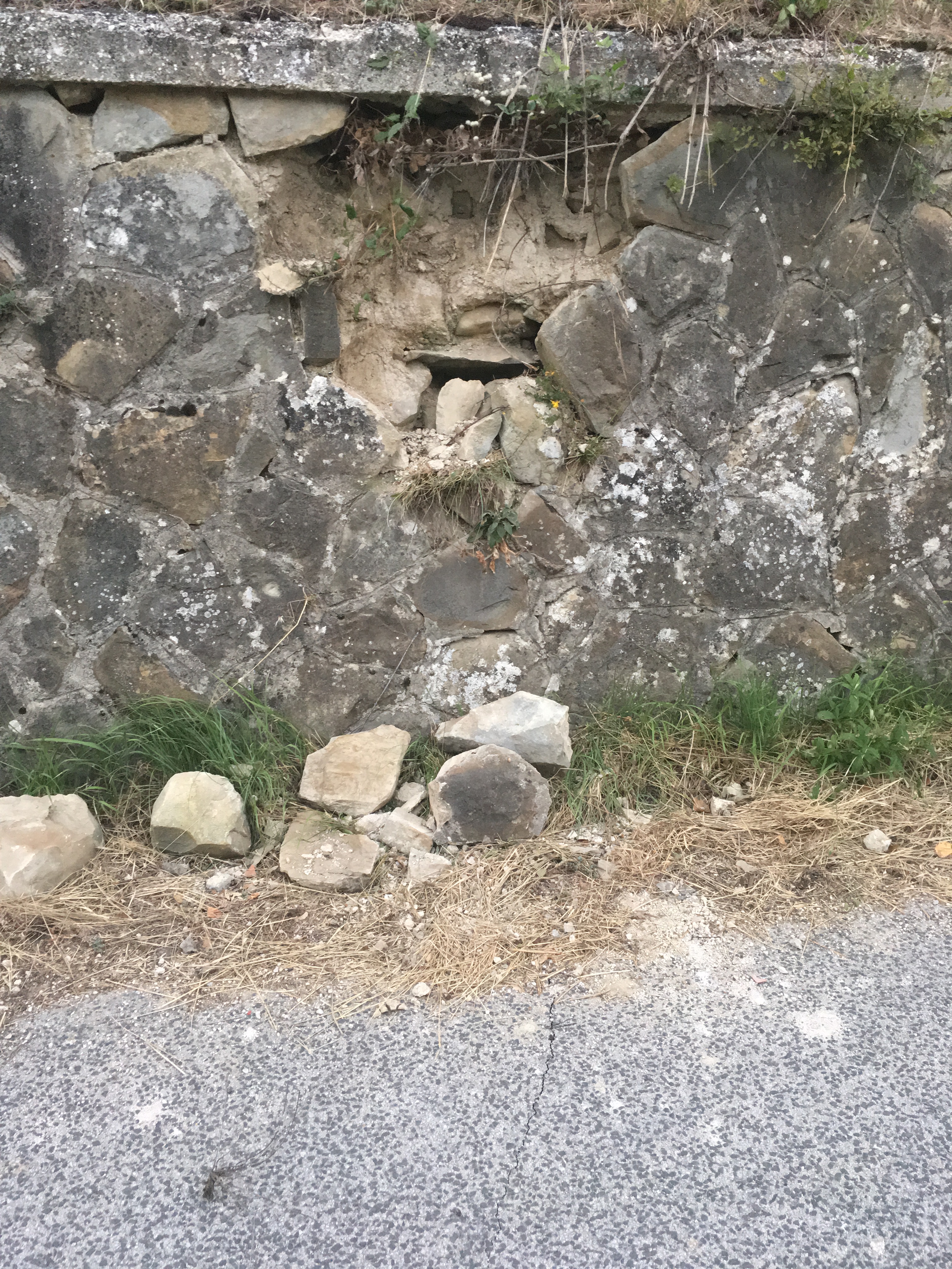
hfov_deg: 48.2
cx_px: 476
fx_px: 1063
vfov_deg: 61.7
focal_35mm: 29
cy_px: 634
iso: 200
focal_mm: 4.15
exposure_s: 1/20
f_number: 2.2
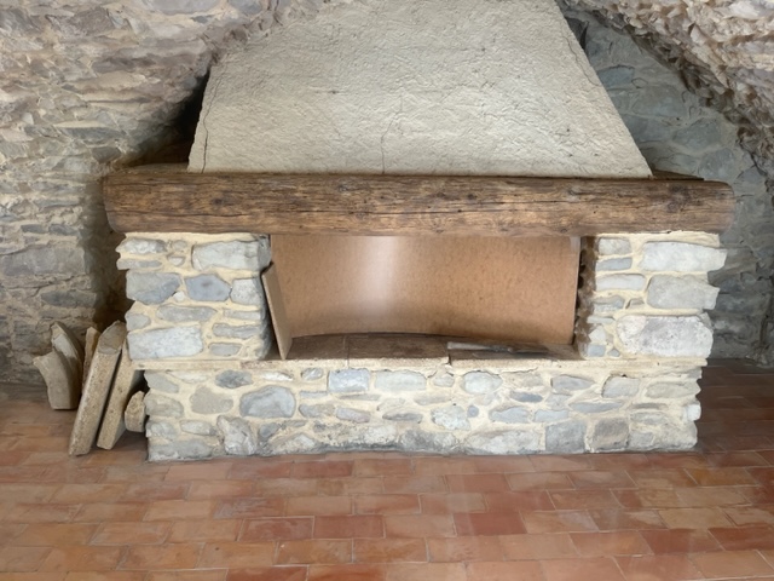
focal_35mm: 26
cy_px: 290
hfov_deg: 67.3
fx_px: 581
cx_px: 387
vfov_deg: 53.1
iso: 100
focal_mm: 5.1
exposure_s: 1/122
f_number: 1.6
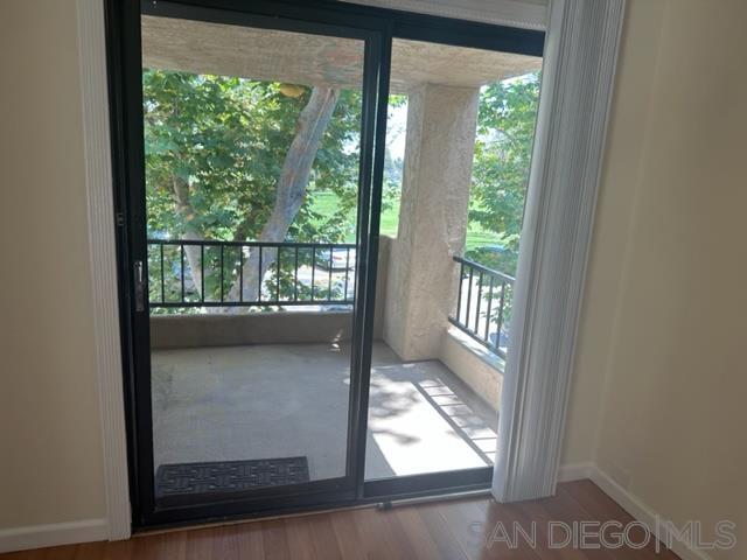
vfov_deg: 56.8
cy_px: 280
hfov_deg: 71.6
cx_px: 374
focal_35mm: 24
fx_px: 518
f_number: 1.78
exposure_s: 1/164
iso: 64
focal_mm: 6.86
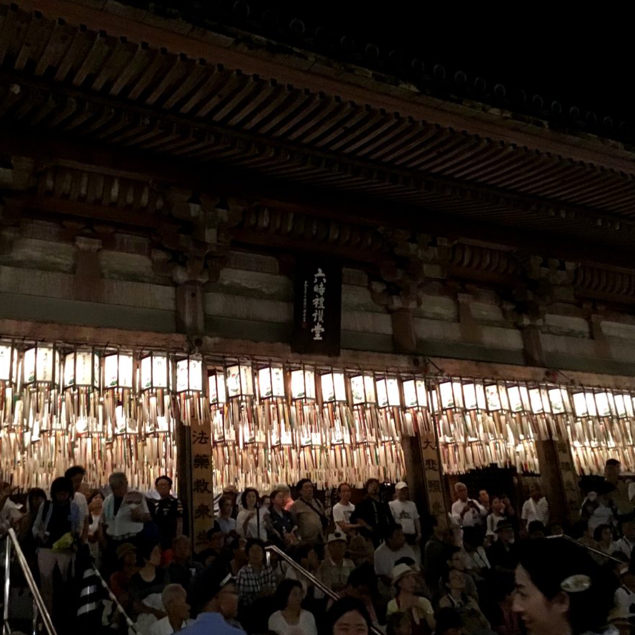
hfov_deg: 44.9
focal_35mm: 37
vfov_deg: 44.9
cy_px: 319
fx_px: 768
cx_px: 305
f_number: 2.4
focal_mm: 3.3
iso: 250
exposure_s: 1/15
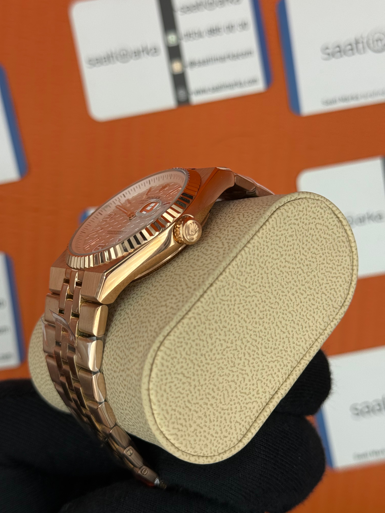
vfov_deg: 39.7
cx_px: 192
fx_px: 712
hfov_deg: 30.3
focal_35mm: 48
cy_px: 256
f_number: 1.78
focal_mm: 6.76
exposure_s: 1/846
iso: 64
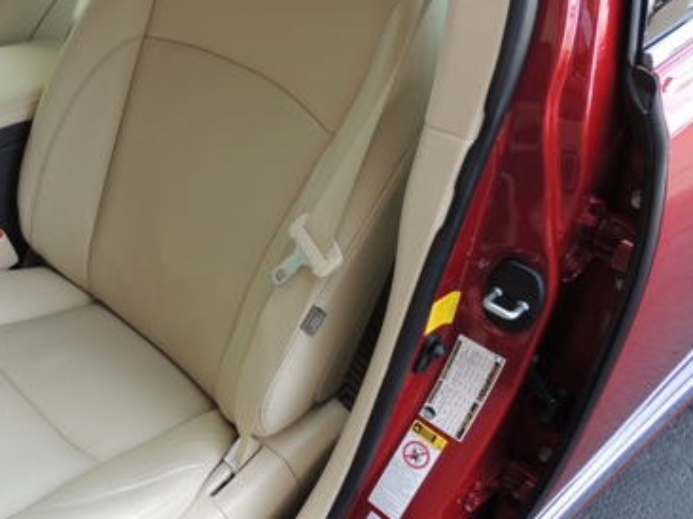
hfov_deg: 43.1
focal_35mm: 42
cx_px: 157
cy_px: 292
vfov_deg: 34.3
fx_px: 840
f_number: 3
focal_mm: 4.3
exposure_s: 1/100
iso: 100
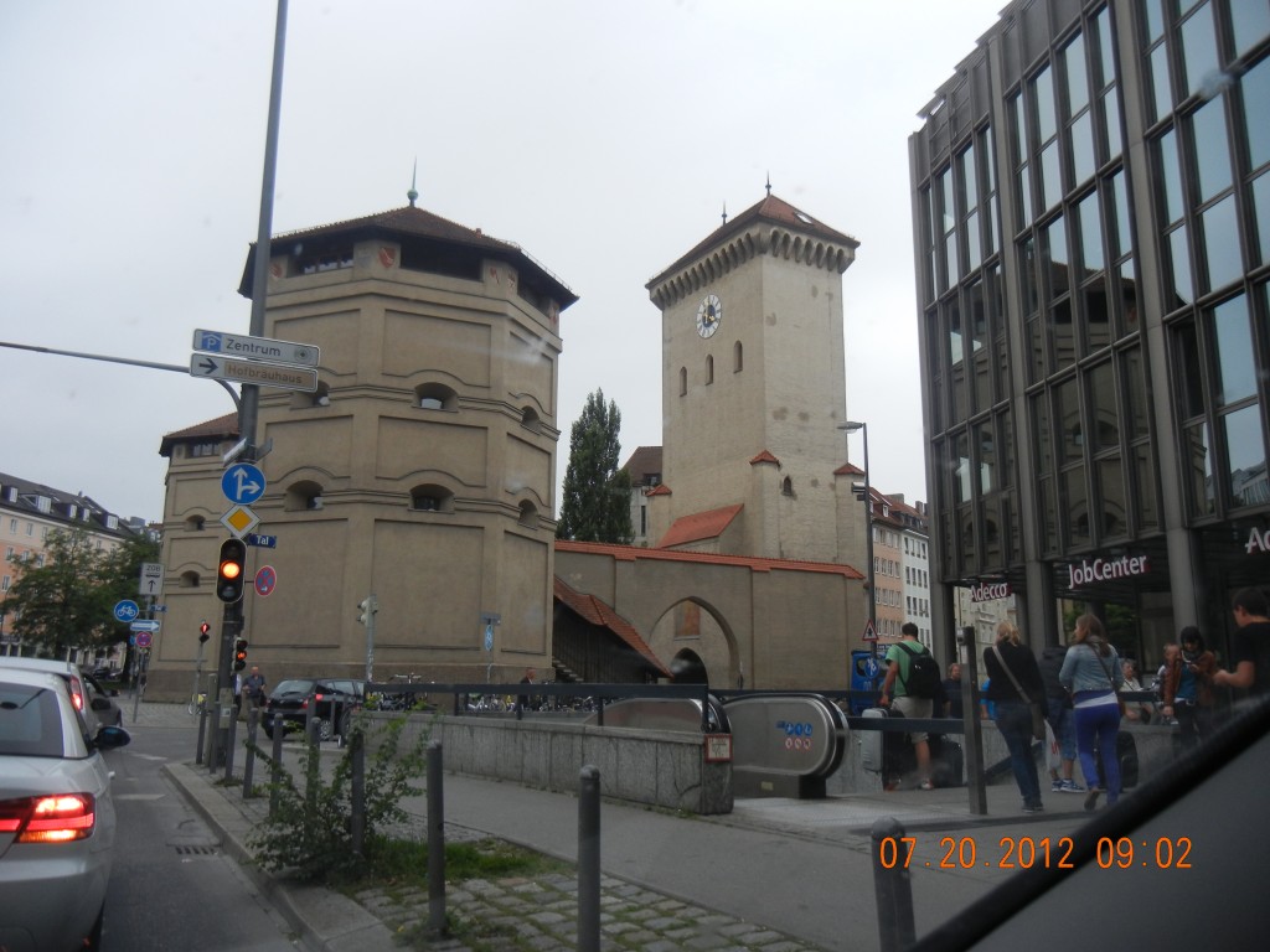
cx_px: 635
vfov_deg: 46.8
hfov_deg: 60.0
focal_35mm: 30
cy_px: 476
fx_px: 1101
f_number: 3.5
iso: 160
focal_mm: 5.4
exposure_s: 1/150
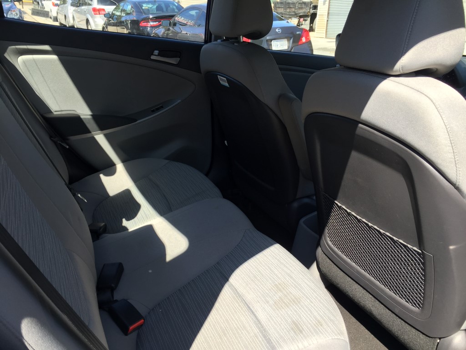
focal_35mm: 29
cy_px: 175
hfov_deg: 61.7
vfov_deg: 48.2
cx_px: 233
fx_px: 390
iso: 32
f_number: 2.2
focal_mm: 4.15
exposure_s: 1/403
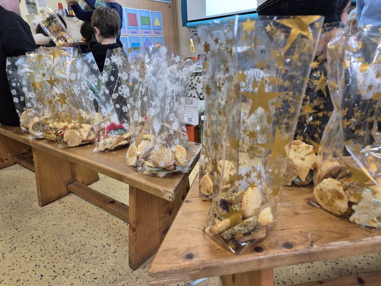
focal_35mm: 23
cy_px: 143
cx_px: 190
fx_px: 253
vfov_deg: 58.9
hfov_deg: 73.9
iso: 160
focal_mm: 5.4
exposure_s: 1/100
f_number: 1.8
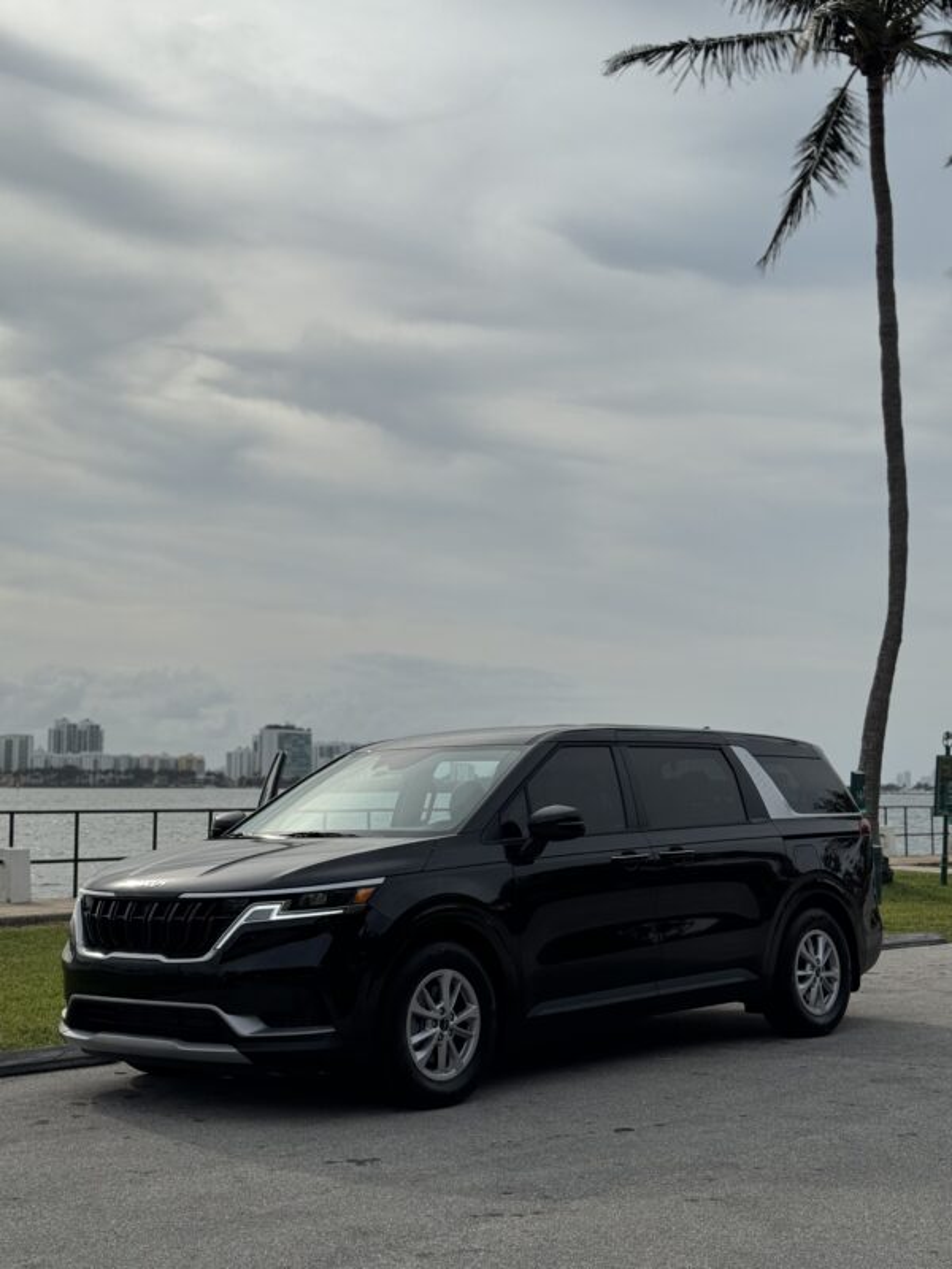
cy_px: 634
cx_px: 476
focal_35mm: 48
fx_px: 1760
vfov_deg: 39.7
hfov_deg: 30.3
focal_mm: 6.86
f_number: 1.78
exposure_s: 1/10526
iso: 64
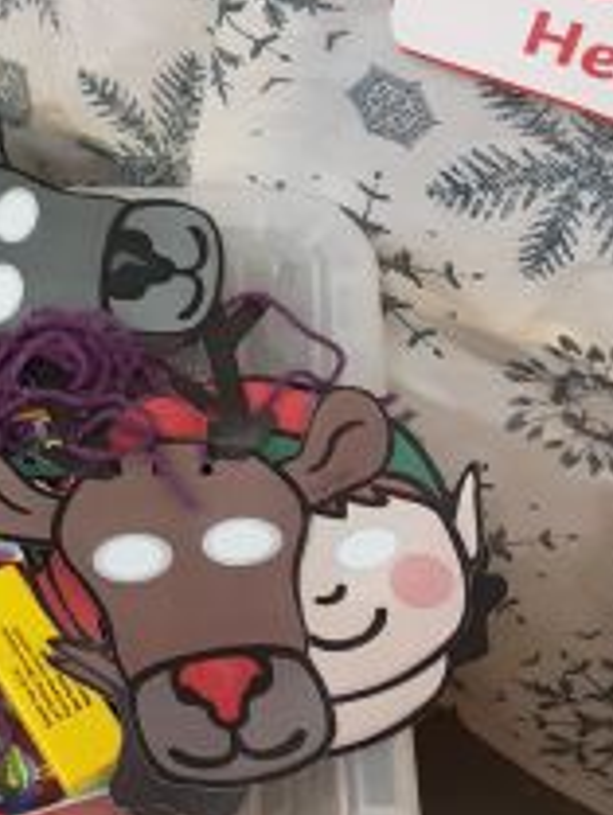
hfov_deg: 20.9
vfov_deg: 28.9
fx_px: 1580
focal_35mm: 67
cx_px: -61
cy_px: 491
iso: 160
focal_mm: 2.9
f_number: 1.9
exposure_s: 1/33
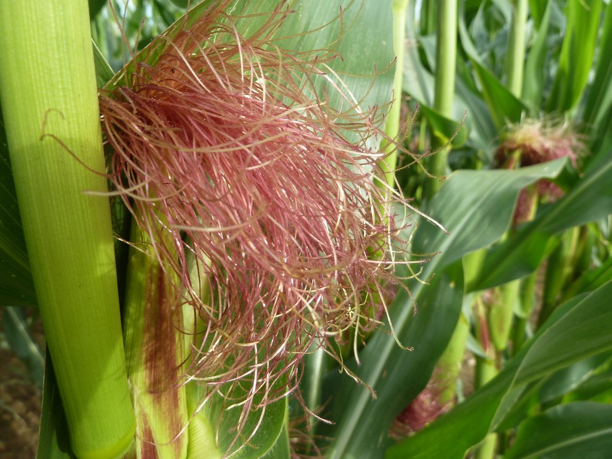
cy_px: 230
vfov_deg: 54.9
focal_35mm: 25
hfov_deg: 69.4
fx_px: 442
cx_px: 306
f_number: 3.3
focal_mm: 4.1
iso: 80
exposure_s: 1/100
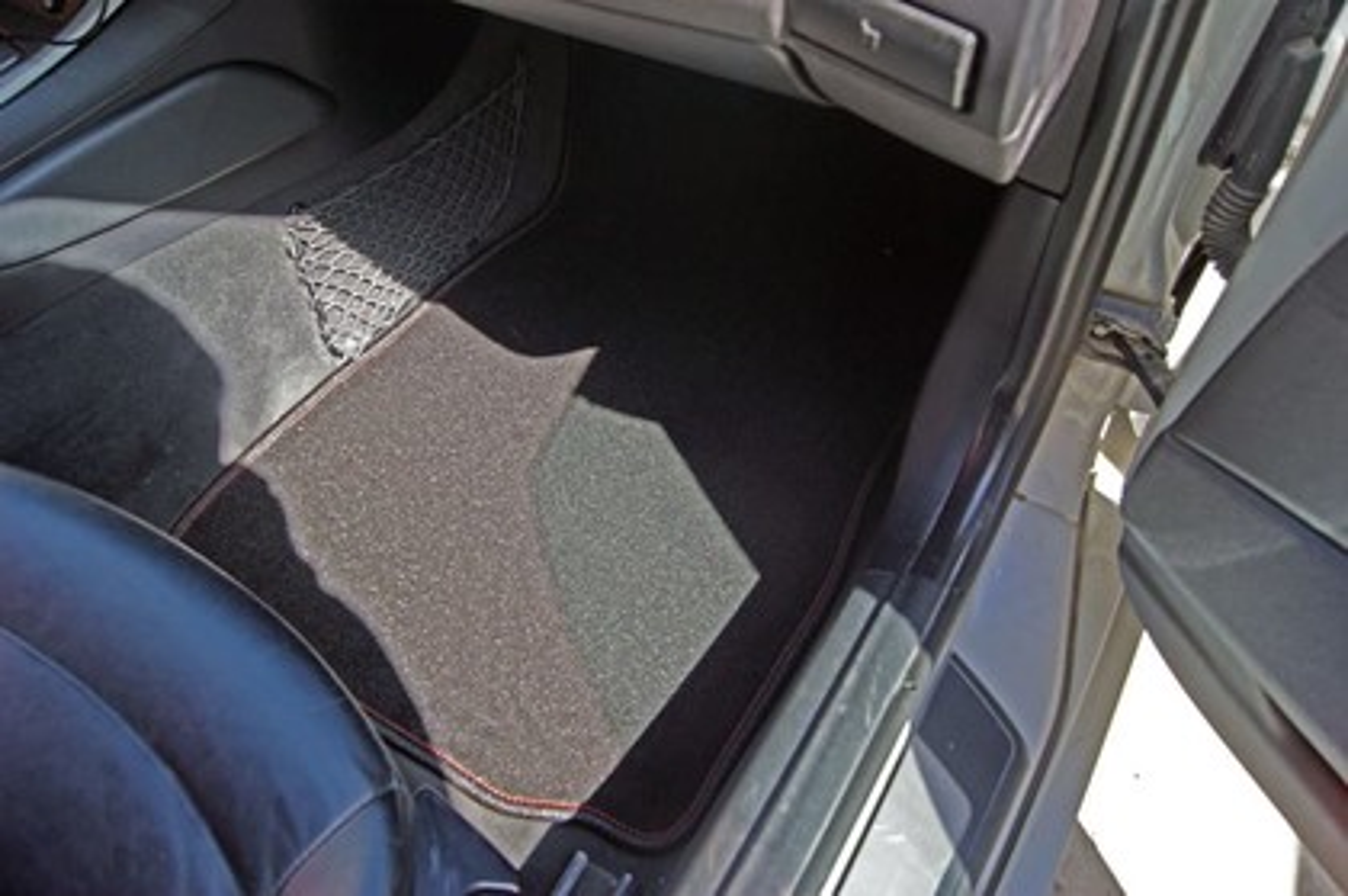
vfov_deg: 43.5
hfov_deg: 62.0
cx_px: 674
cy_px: 448
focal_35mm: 30
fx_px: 1122
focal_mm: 20
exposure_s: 1/50
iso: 100
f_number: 5.6
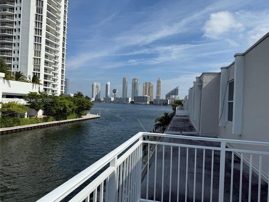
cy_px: 101
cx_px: 134
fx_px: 186
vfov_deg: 56.8
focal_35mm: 24
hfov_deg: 71.6
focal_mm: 6.76
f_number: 1.78
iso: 80
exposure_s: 1/7353
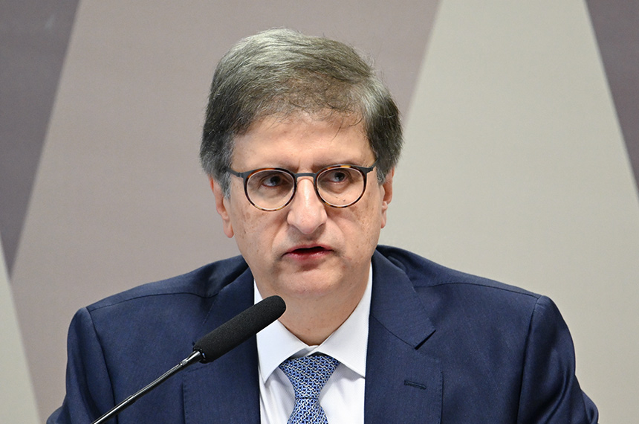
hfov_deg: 3.4
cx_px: 320
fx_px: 10630
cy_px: 212
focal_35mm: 600
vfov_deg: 2.3
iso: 2500
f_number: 4.5
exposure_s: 1/100
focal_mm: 400
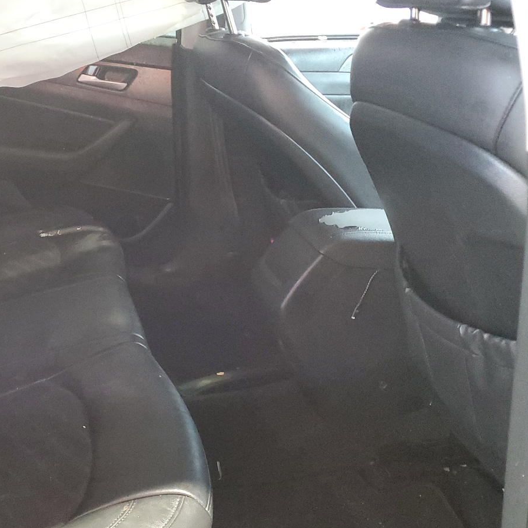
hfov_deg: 39.6
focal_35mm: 41
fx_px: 708
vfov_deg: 40.9
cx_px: 120
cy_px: 245
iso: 593
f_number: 1.5
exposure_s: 1/15
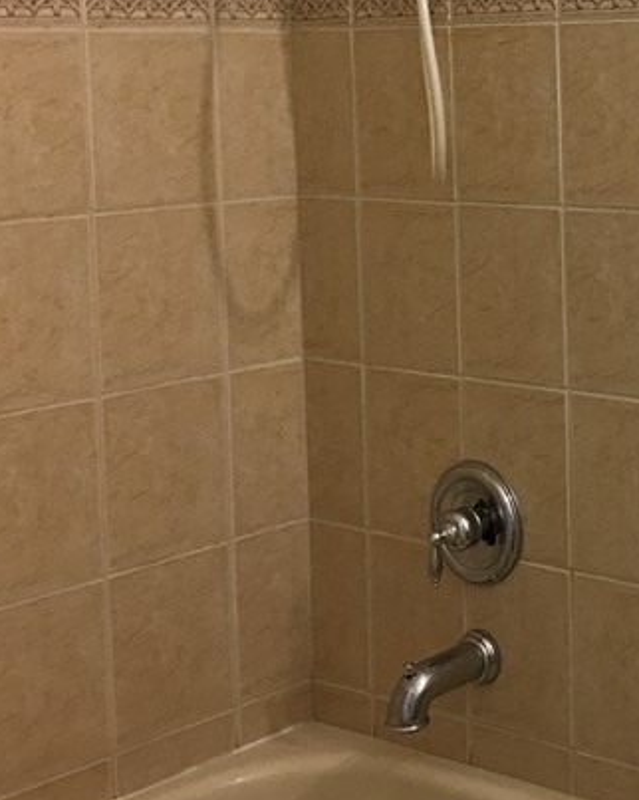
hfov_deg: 19.7
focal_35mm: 72
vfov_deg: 26.0
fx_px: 1703
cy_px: 185
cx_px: 816
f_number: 2.2
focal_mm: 4.15
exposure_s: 1/15
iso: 25
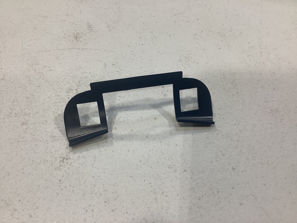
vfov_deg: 45.4
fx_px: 266
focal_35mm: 31
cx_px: 148
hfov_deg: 58.4
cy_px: 112
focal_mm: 3.3
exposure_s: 1/60
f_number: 2.4
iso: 50
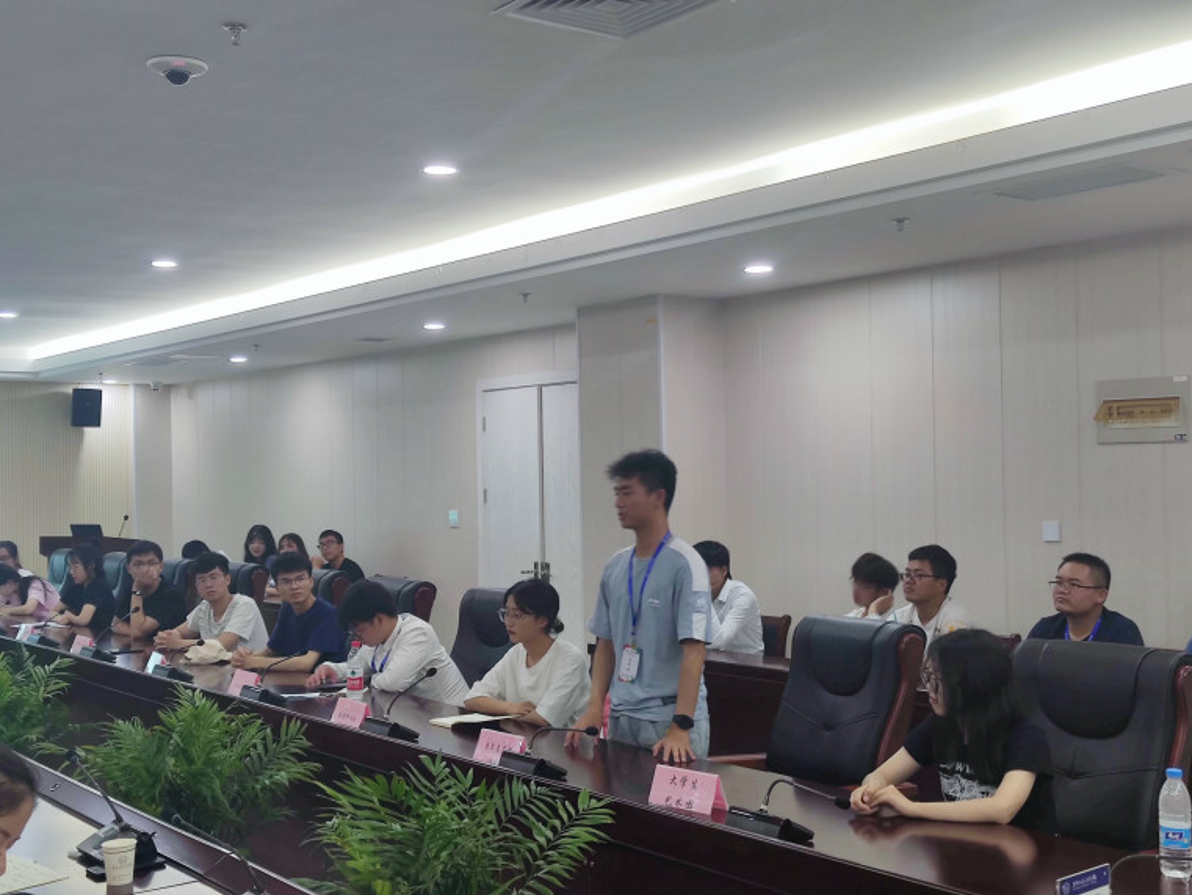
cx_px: 580
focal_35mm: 41
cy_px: 451
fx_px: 1412
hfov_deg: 45.8
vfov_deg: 35.1
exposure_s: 1/51
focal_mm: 6.78
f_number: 1.85
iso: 79
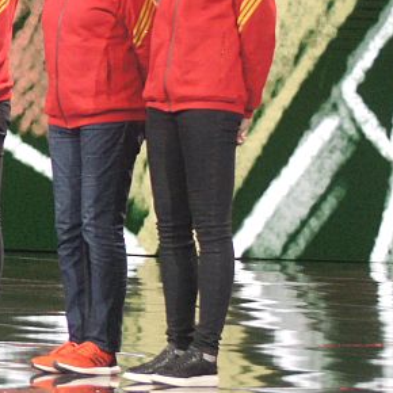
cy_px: 144
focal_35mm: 396
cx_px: -321
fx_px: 5083
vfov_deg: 4.4
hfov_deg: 4.4
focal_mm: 75
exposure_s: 1/125
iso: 1000
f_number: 4.5
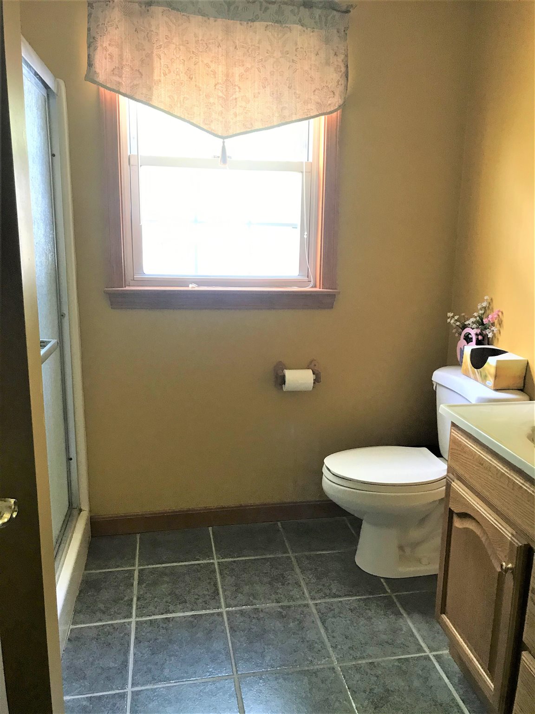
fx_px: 577
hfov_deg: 49.7
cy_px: 357
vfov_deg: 63.4
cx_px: 268
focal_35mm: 28
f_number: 1.8
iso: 40
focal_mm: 3.99
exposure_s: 1/20
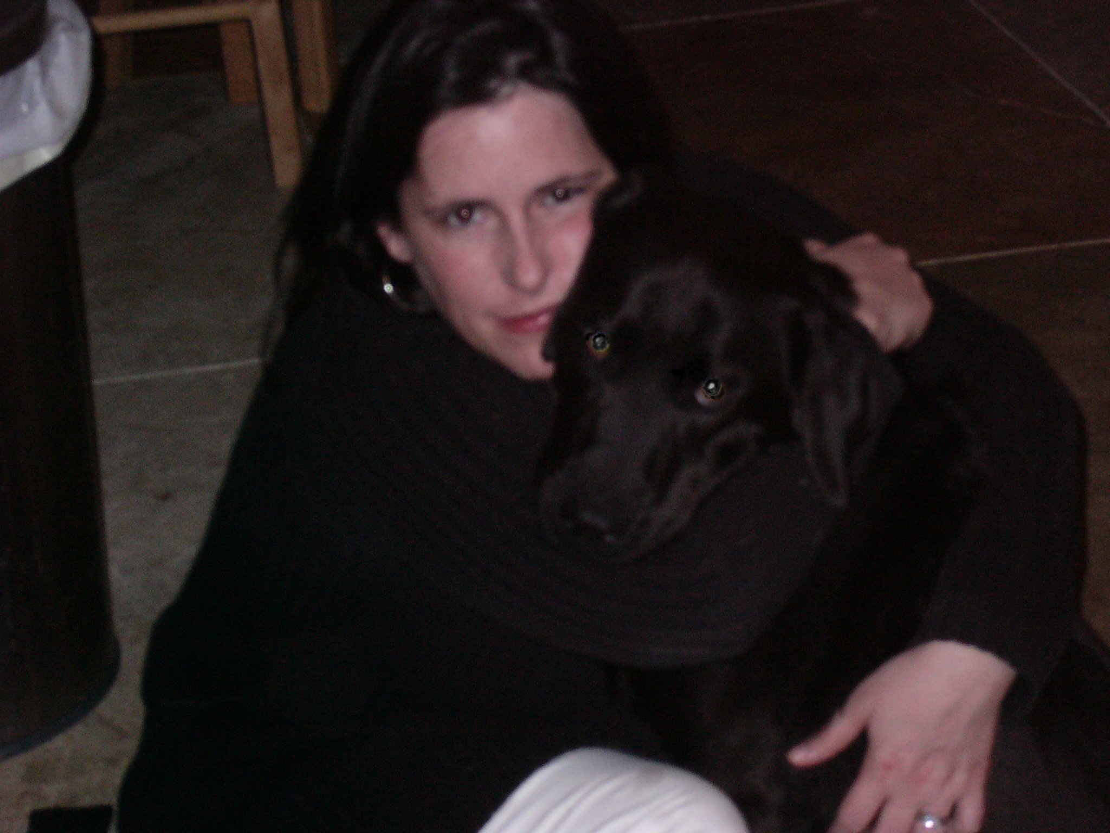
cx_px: 555
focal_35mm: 105
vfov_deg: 14.1
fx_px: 3367
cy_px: 416
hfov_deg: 18.7
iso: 300
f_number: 4.9
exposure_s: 1/60
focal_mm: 17.4
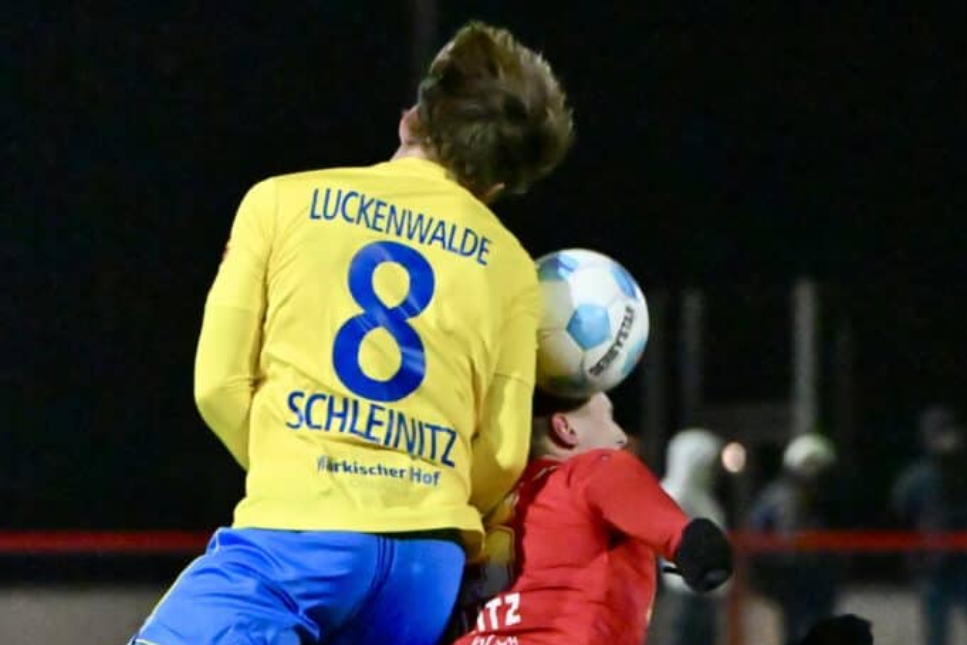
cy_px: 765
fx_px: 10099
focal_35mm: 376
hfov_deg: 5.5
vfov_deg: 3.6
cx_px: 375
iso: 10000
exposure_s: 1/1250
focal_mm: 125
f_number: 3.2
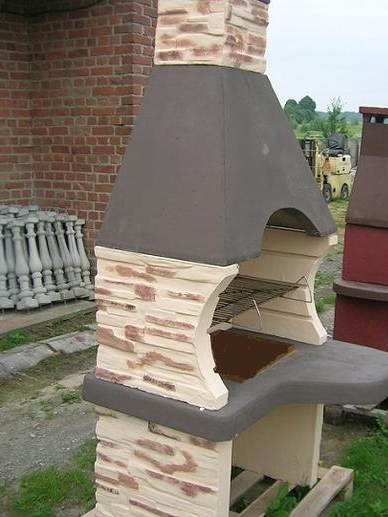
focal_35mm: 44
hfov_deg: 32.7
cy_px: 277
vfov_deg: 42.9
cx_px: 242
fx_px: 657
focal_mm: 5.4
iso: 50
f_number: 2.8
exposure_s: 1/272
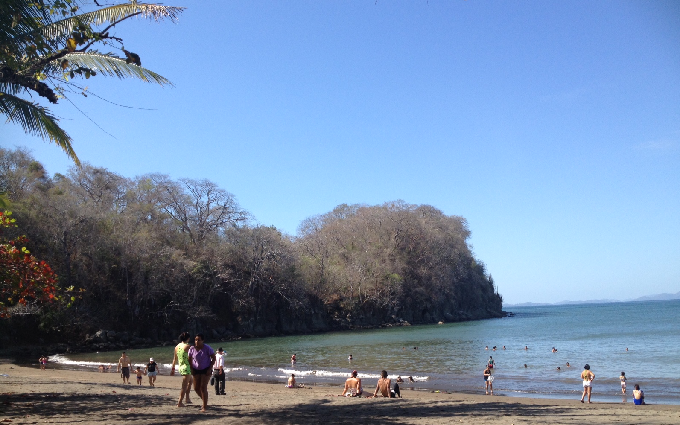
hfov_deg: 51.5
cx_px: 334
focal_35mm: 38
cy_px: 241
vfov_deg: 33.5
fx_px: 704
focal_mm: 4.28
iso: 50
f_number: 2.4
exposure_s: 1/1284
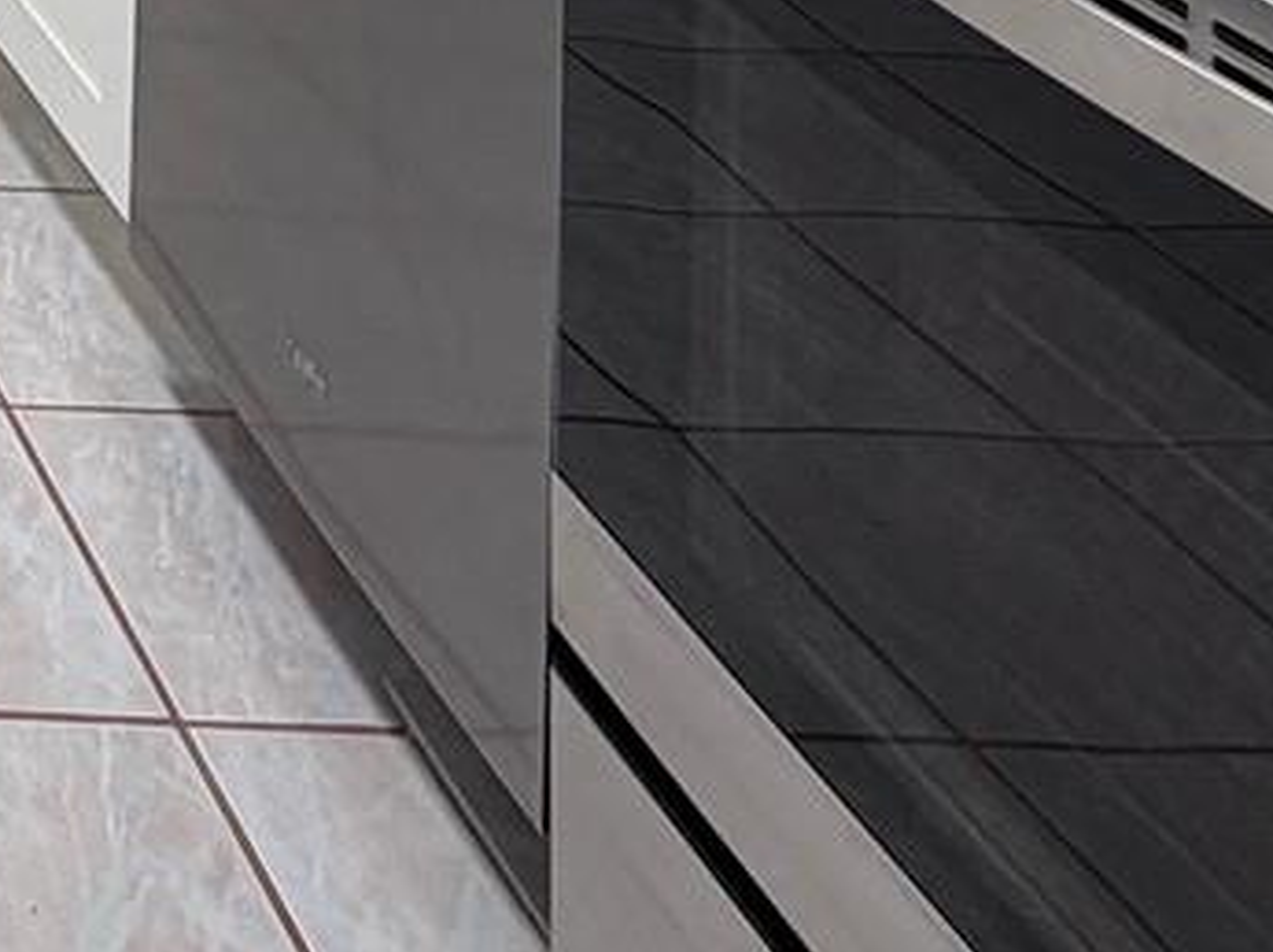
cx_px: -878
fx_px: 2388
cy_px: -1196
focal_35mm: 65
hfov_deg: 21.8
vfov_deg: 15.4
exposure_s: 1/120
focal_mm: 2.22
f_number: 2.2
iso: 125
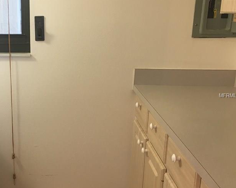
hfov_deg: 38.1
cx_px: 46
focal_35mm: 47
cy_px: 96
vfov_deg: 32.1
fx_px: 328
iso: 80
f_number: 2.2
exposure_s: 1/30
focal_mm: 4.15
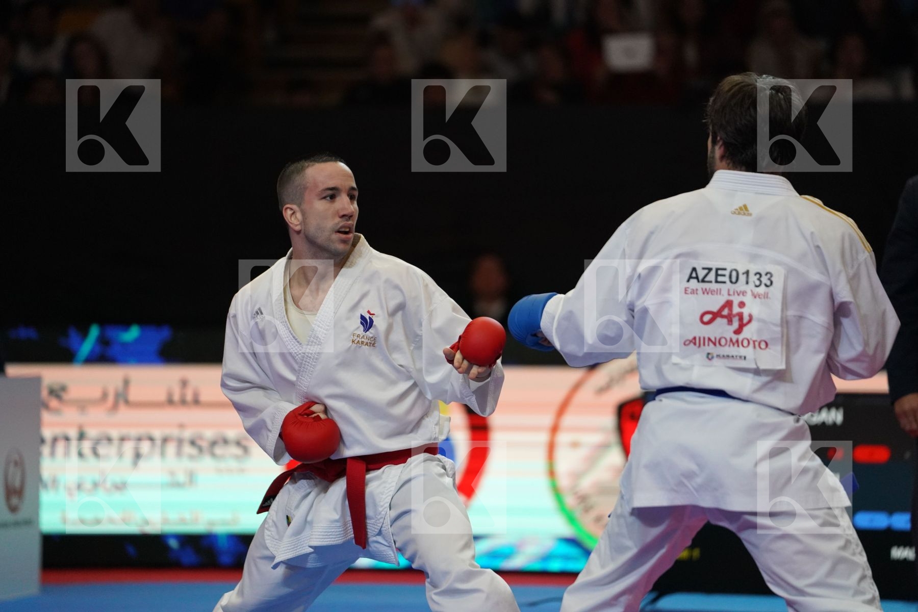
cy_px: 306
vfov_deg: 6.9
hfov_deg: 10.3
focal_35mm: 200
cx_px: 459
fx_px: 5100
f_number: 2.8
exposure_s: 1/1000
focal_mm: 200
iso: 3200
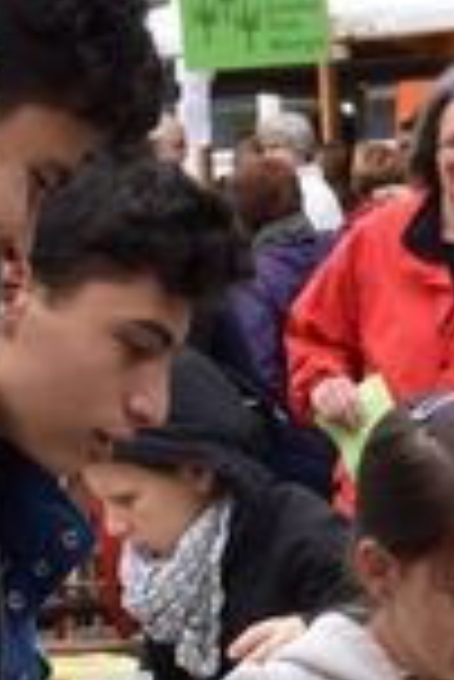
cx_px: 591
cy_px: 1076
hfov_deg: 7.5
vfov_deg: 10.8
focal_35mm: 183
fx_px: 3447
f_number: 8
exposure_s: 1/250
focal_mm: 23
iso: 360
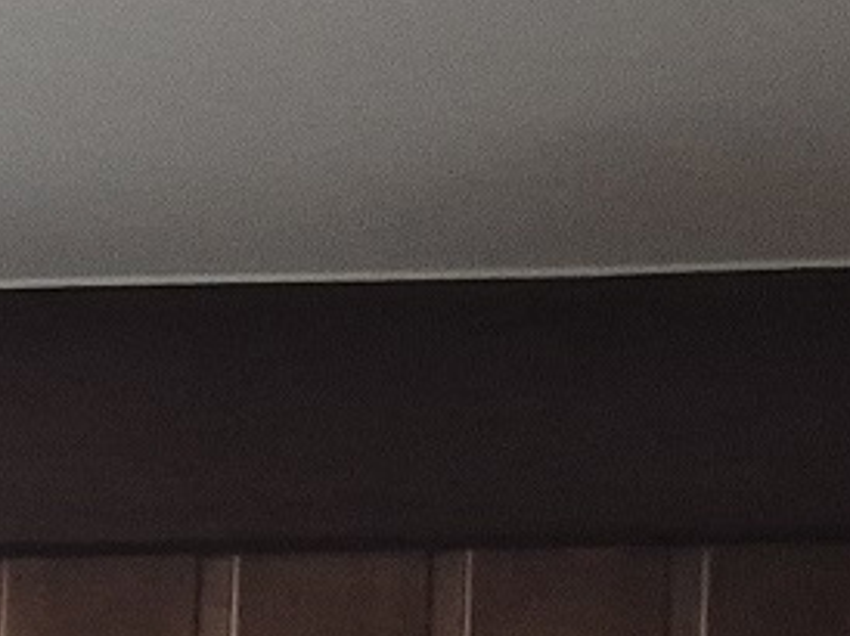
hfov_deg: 10.3
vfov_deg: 8.0
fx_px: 4122
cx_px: -1117
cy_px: 1641
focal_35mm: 168
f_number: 1.8
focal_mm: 5.4
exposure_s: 1/120
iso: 250
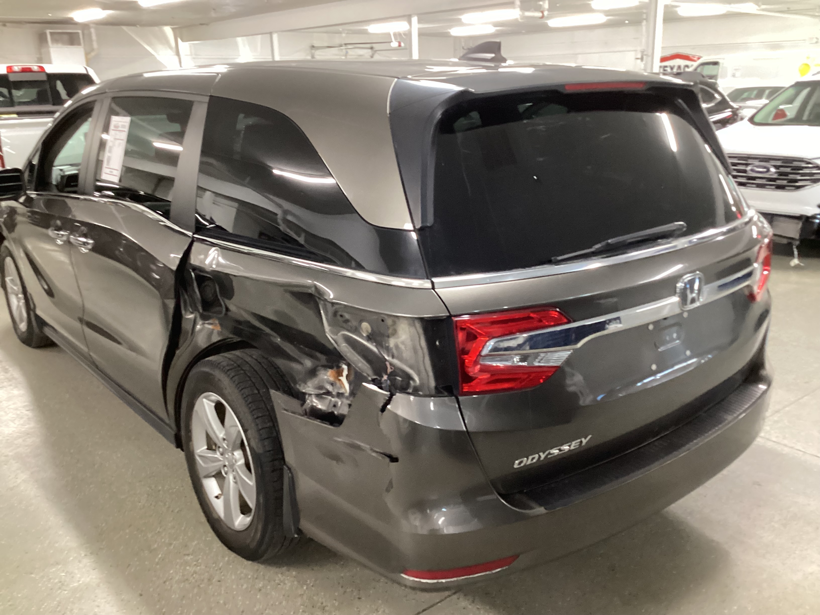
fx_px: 734
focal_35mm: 31
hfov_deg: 58.4
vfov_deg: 45.4
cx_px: 410
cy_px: 308
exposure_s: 1/30
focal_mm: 3.3
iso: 400
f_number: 2.4
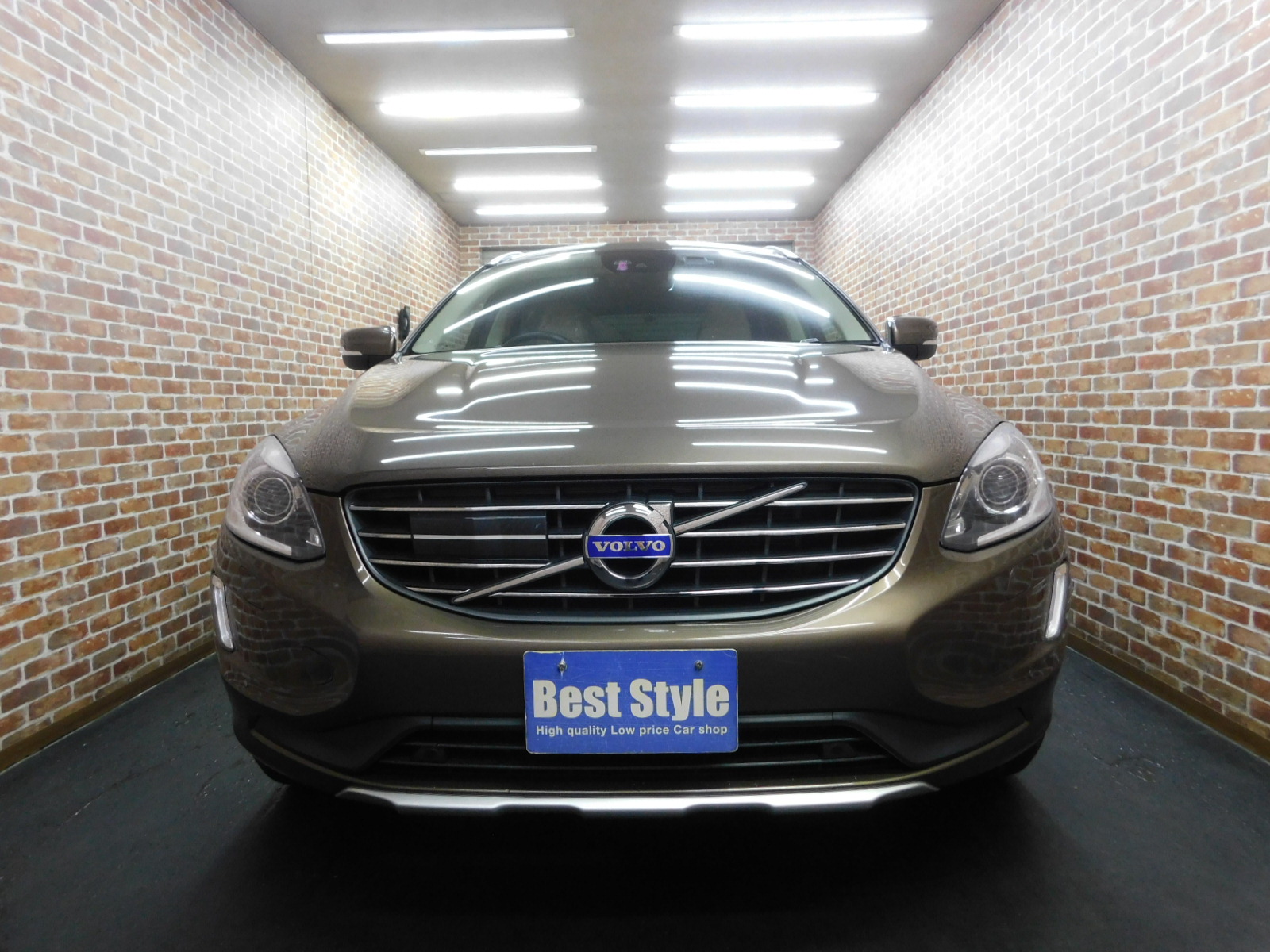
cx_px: 635
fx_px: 844
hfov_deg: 73.9
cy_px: 476
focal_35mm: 23
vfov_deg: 58.9
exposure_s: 1/30
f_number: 3
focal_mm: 4
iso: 320
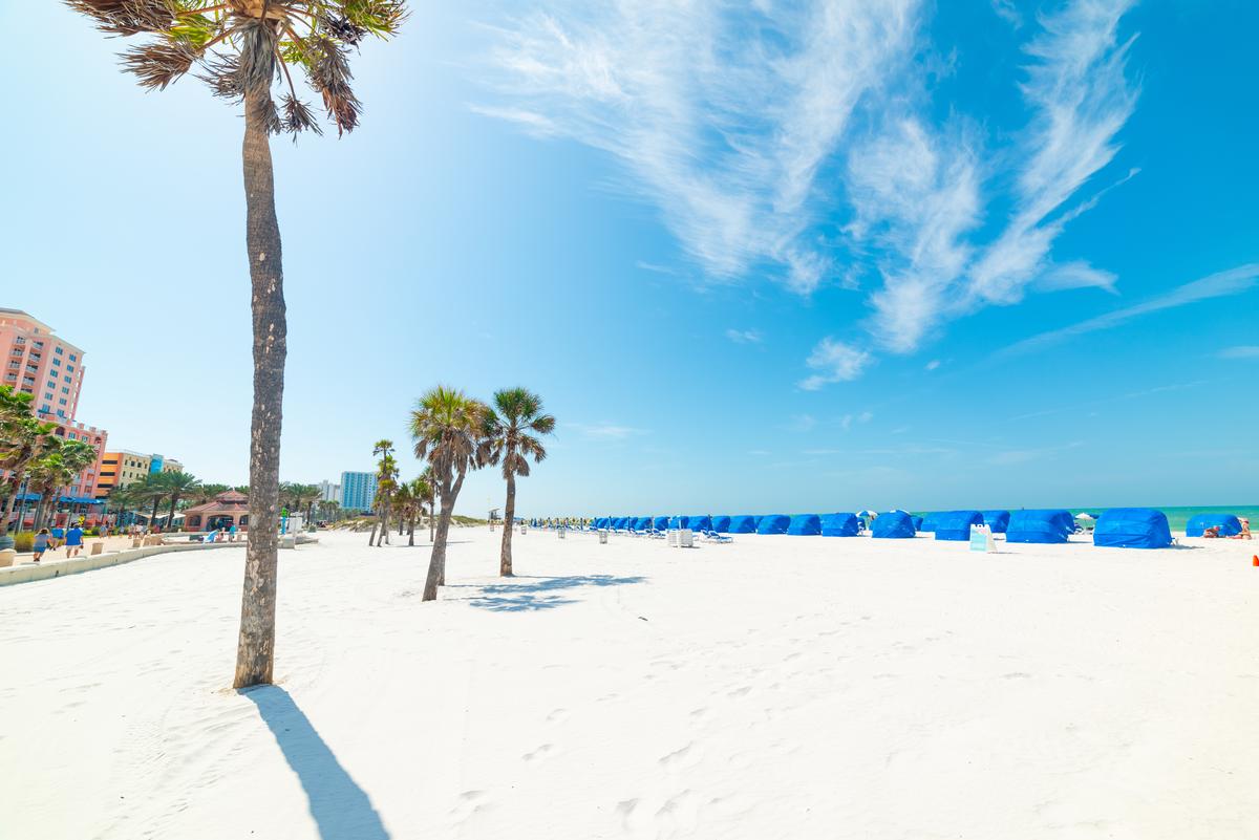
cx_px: 630
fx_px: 490
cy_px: 420
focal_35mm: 14
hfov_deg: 104.2
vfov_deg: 81.3
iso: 64
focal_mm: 14
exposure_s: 1/500
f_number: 7.1
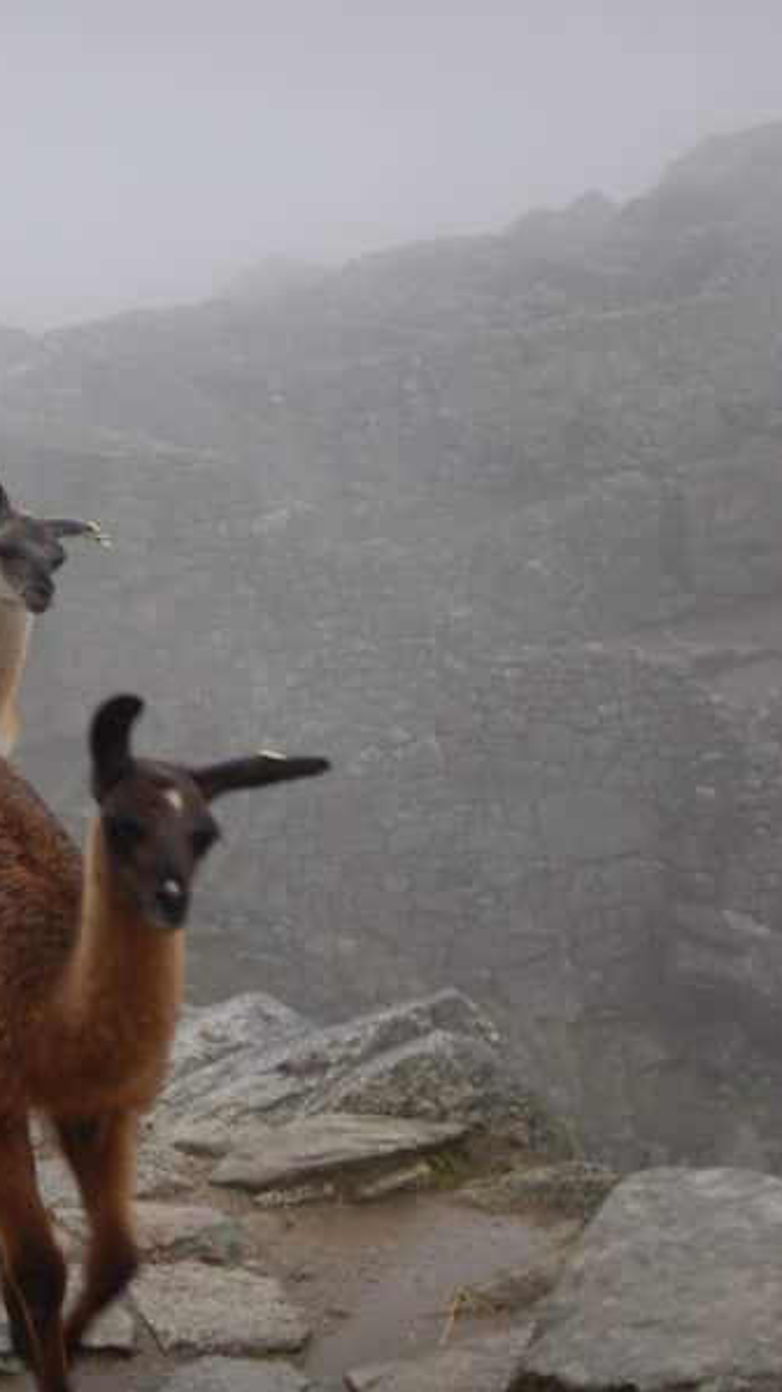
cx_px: 63
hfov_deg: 11.4
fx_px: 3874
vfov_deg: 20.4
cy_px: 696
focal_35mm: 105
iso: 125
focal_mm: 13
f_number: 4.5
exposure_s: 1/50
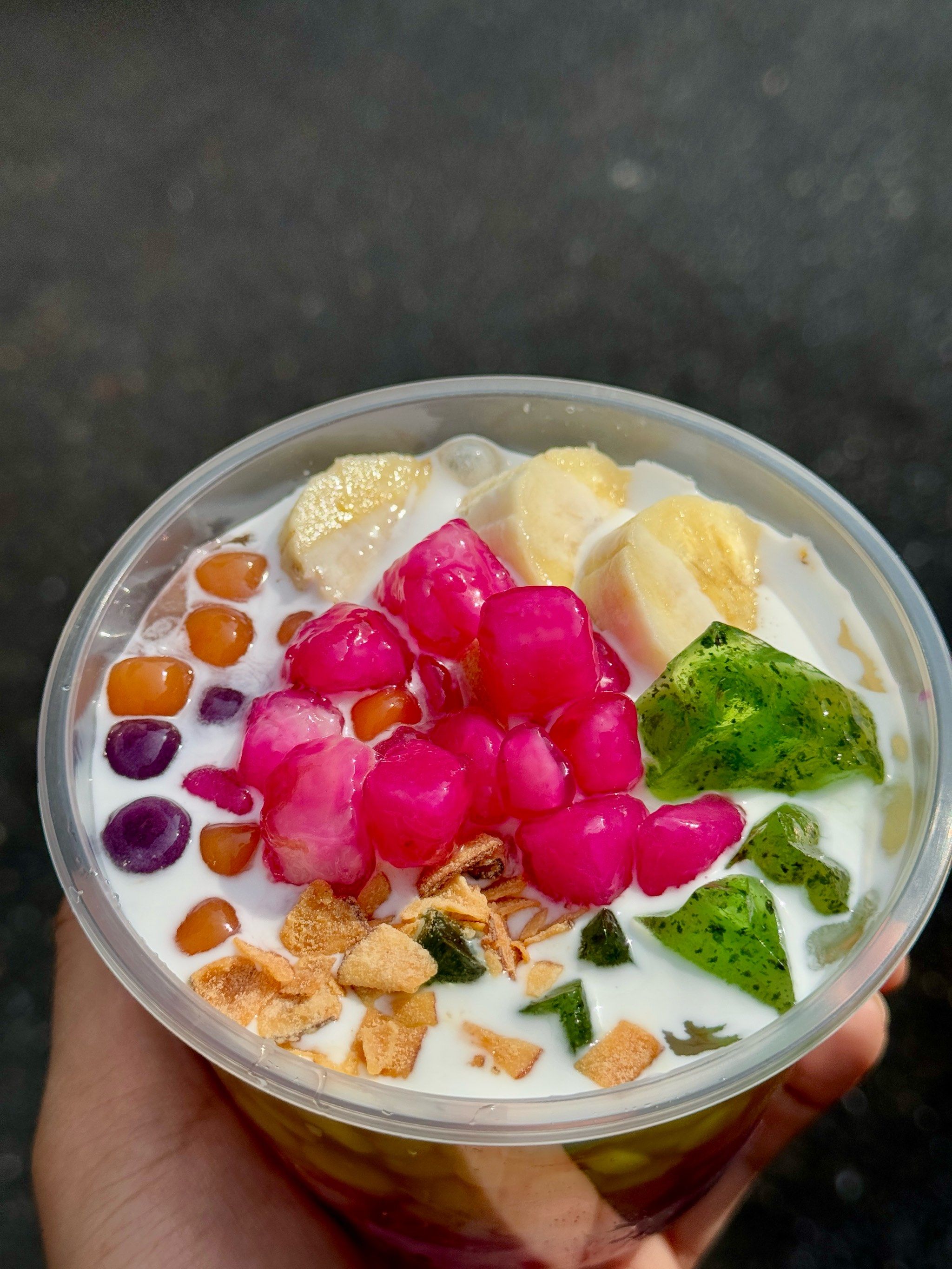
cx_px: 476
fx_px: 1760
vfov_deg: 39.7
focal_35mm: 48
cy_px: 634
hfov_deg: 30.3
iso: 80
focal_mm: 6.76
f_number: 1.78
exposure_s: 1/7092
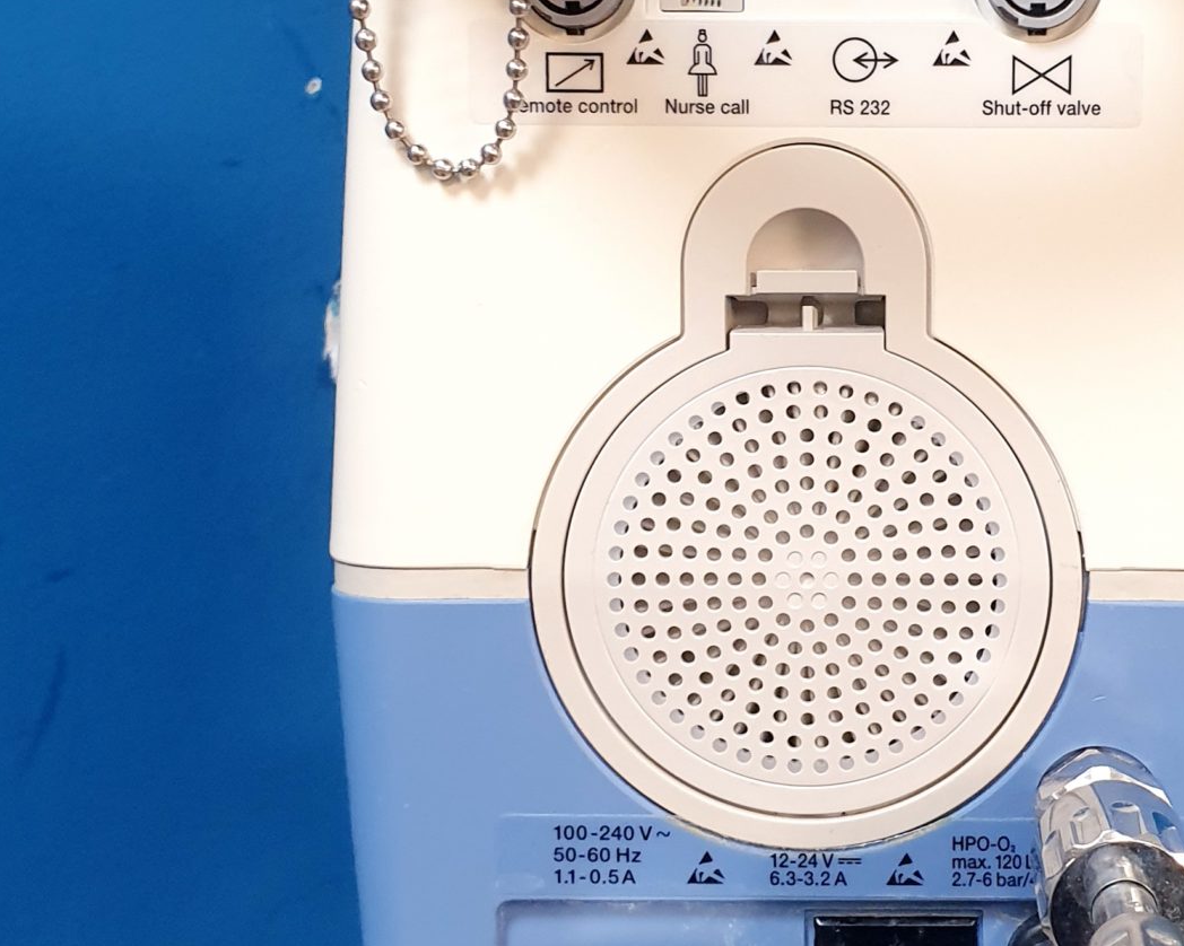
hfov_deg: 30.1
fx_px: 2172
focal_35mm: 62
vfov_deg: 24.5
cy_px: 334
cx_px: 846
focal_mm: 4.3
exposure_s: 1/50
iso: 320
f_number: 2.4
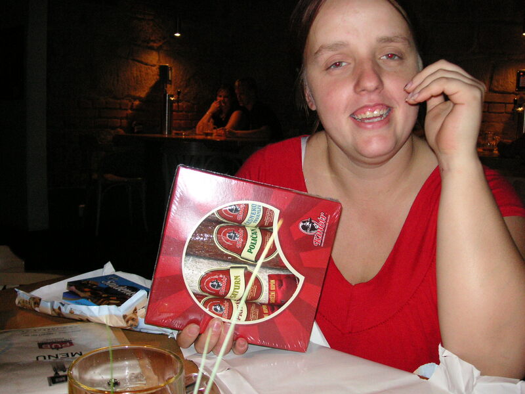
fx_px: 561
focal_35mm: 37
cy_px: 197
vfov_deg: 38.7
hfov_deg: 50.1
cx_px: 262
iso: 160
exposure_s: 1/45
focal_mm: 6.1
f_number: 2.8
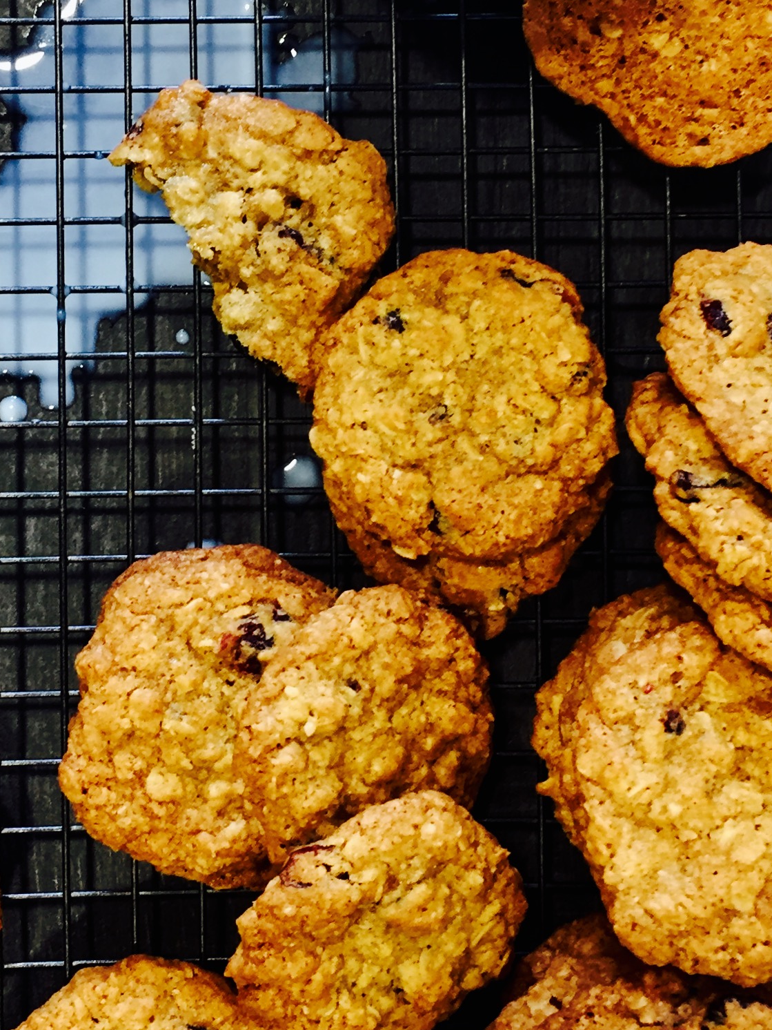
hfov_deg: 23.6
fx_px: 1844
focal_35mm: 62
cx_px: 295
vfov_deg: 31.1
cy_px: 383
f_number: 2.2
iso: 125
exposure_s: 1/33
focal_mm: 4.15
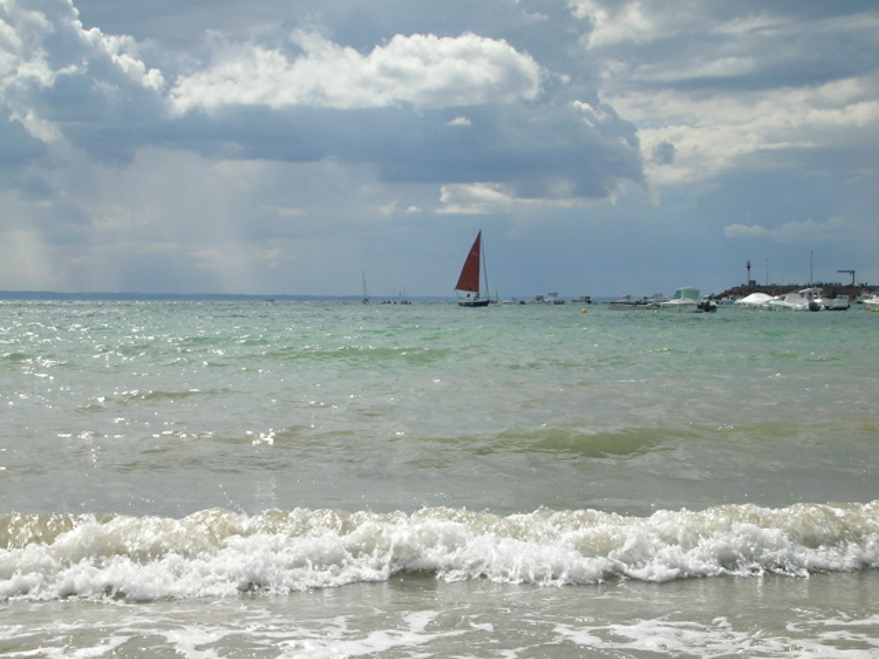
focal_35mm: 86
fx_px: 2184
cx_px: 440
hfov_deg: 22.8
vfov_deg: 17.2
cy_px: 330
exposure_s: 1/125
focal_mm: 14.3
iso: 50
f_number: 13.6
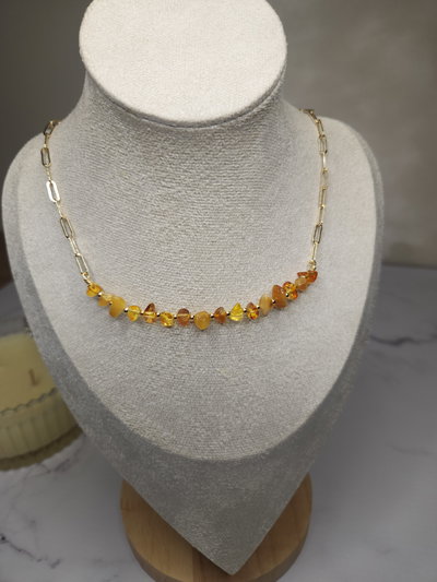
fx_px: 387
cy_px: 291
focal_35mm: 23
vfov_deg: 73.9
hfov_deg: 58.9
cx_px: 218
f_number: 1.8
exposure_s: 1/20
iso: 50
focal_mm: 5.4
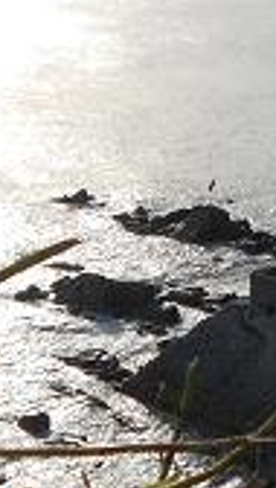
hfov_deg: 8.7
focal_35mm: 130
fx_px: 1685
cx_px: 588
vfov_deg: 16.2
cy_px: 15
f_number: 4.2
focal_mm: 7.7
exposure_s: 1/800
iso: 80
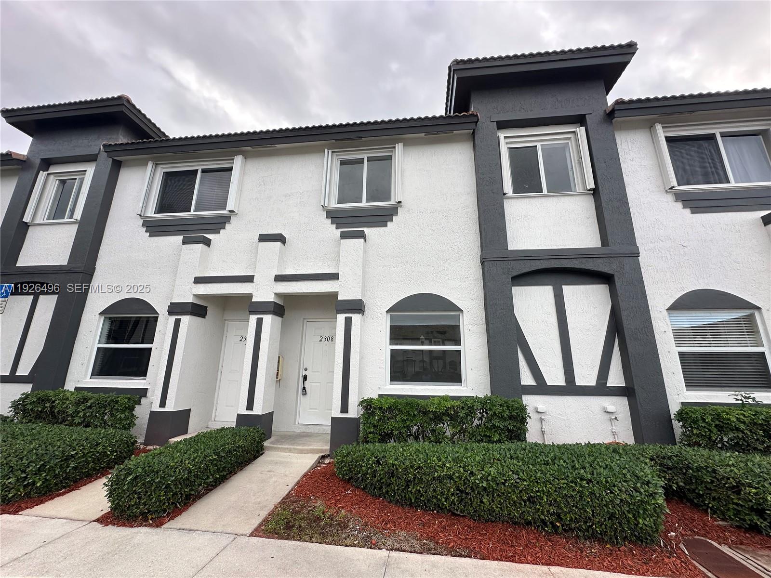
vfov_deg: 85.7
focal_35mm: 14
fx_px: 312
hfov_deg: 102.1
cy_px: 289
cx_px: 386
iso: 40
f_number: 2.2
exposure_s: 1/329
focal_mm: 2.22
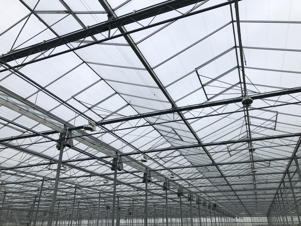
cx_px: 150
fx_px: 243
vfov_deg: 49.7
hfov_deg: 63.4
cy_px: 113
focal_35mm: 28
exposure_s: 1/1845
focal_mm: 3.99
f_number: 1.8
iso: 20
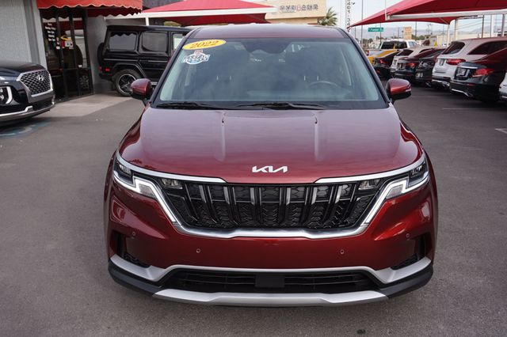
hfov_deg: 55.1
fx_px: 486
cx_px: 254
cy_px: 168
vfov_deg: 38.3
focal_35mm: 34
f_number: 5.6
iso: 100
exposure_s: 1/200
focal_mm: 23
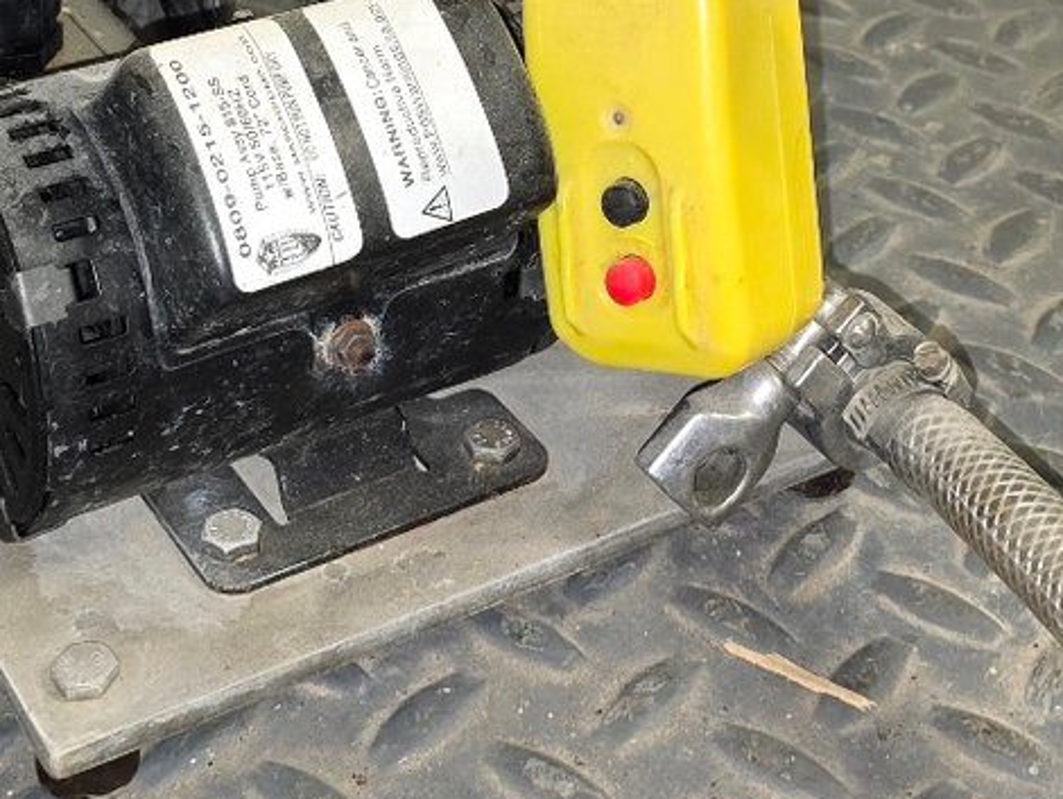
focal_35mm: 74
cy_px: -203
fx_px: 2274
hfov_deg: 26.3
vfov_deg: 18.7
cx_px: 625
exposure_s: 1/15
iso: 200
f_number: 1.7
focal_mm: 6.3
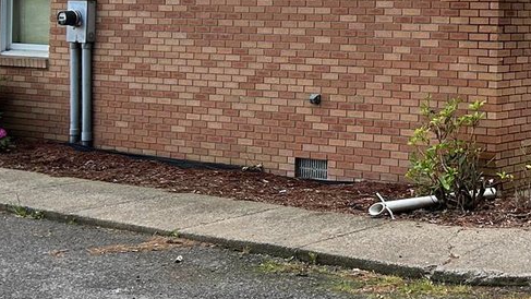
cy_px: -29
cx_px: 541
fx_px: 1239
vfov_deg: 13.5
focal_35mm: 88
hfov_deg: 23.1
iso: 50
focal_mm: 5.7
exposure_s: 1/3968
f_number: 1.5
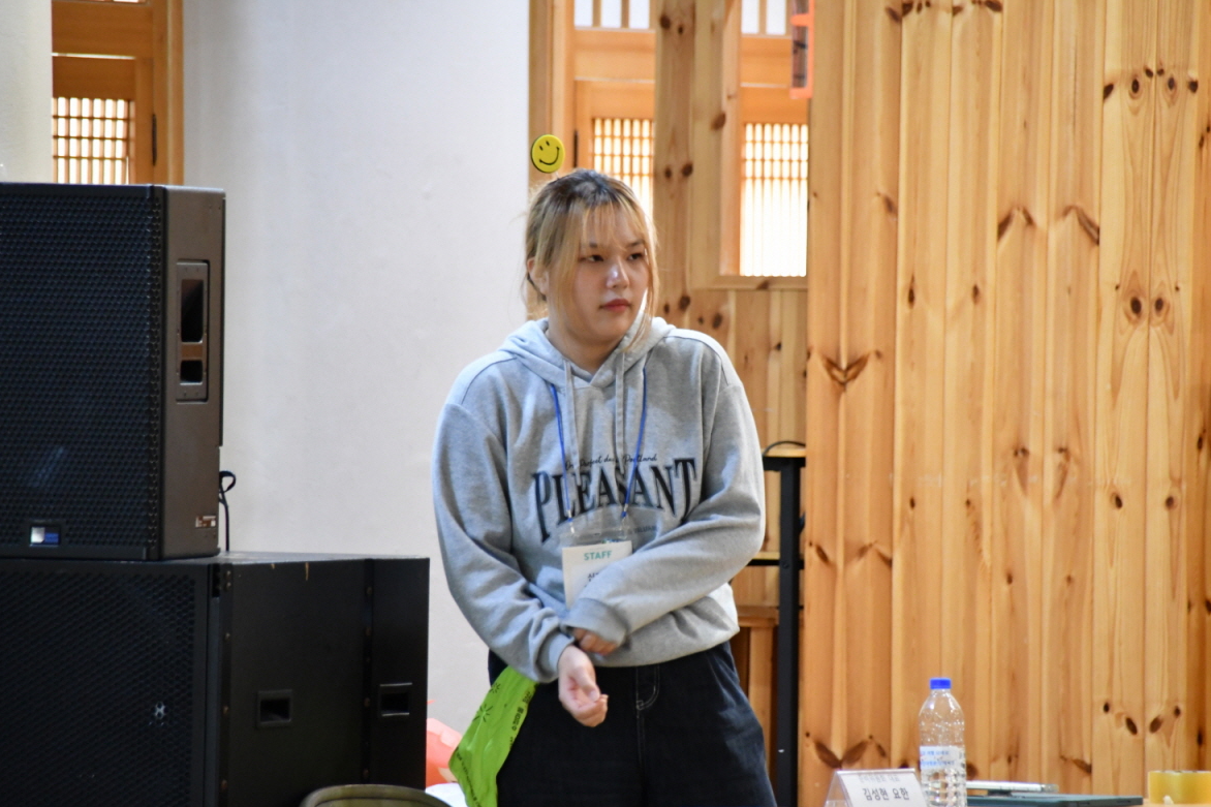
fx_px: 12915
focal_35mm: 384
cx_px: 608
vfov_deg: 3.6
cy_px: 412
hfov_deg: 5.4
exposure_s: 1/20
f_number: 6.3
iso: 3200
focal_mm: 250
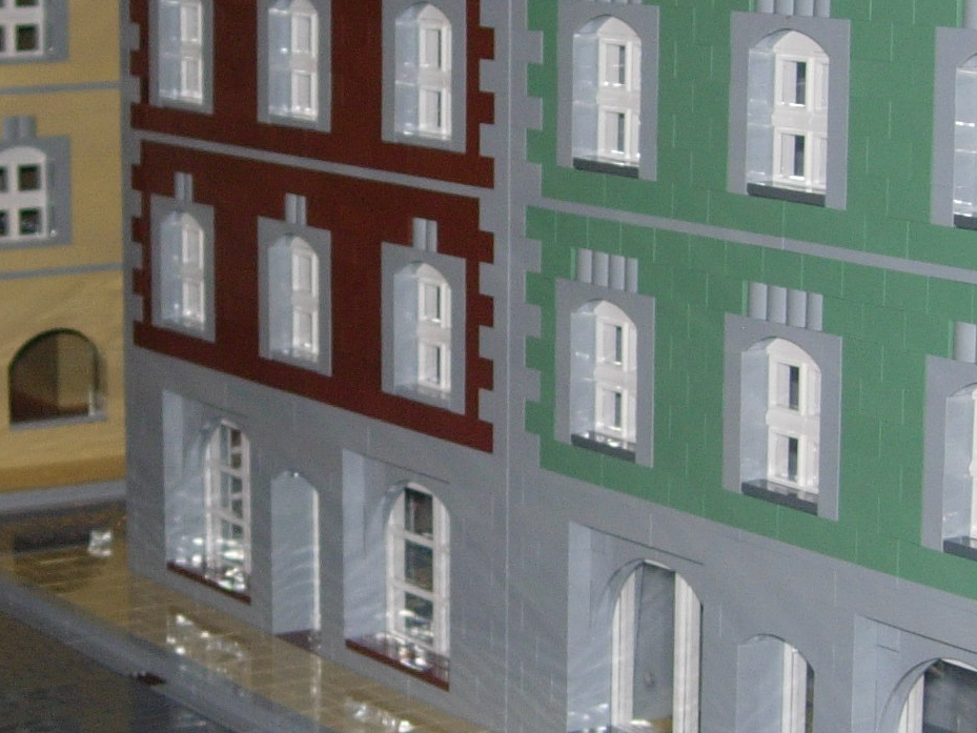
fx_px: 2992
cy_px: 362
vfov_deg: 14.0
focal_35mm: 106
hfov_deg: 18.5
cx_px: 376
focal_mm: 7.8
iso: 79
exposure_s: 1/64
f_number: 2.8
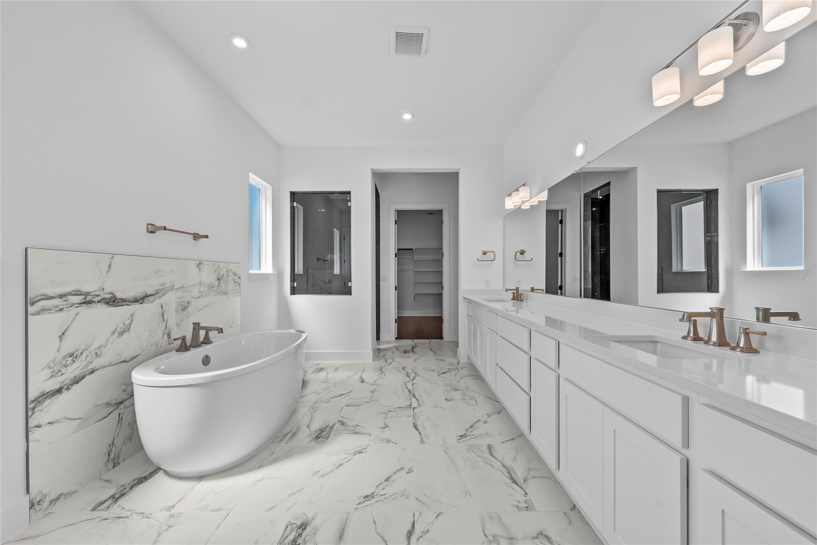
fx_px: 295
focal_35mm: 13
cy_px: 272
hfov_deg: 108.3
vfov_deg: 85.5
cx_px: 408
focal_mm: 13
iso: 160
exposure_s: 1/4
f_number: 11
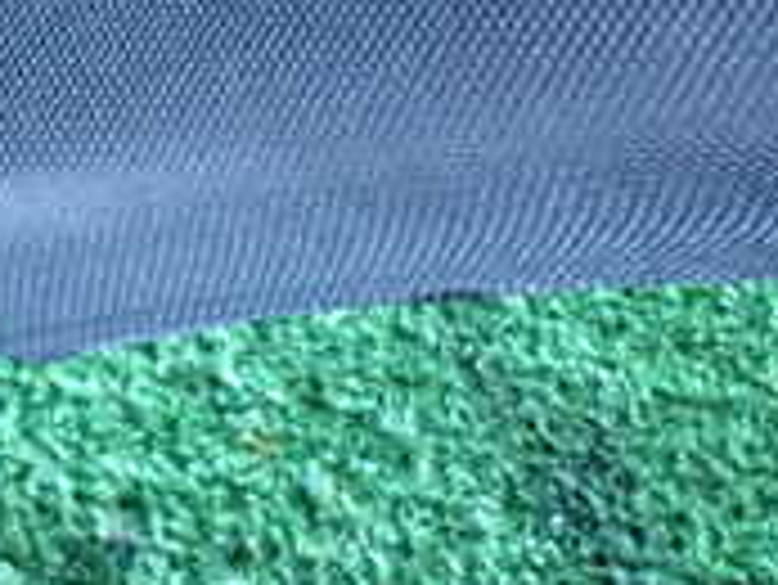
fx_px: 2496
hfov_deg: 17.7
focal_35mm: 111
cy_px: -184
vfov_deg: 12.9
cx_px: 427
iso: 640
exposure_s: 1/30
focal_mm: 5.79
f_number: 2.4
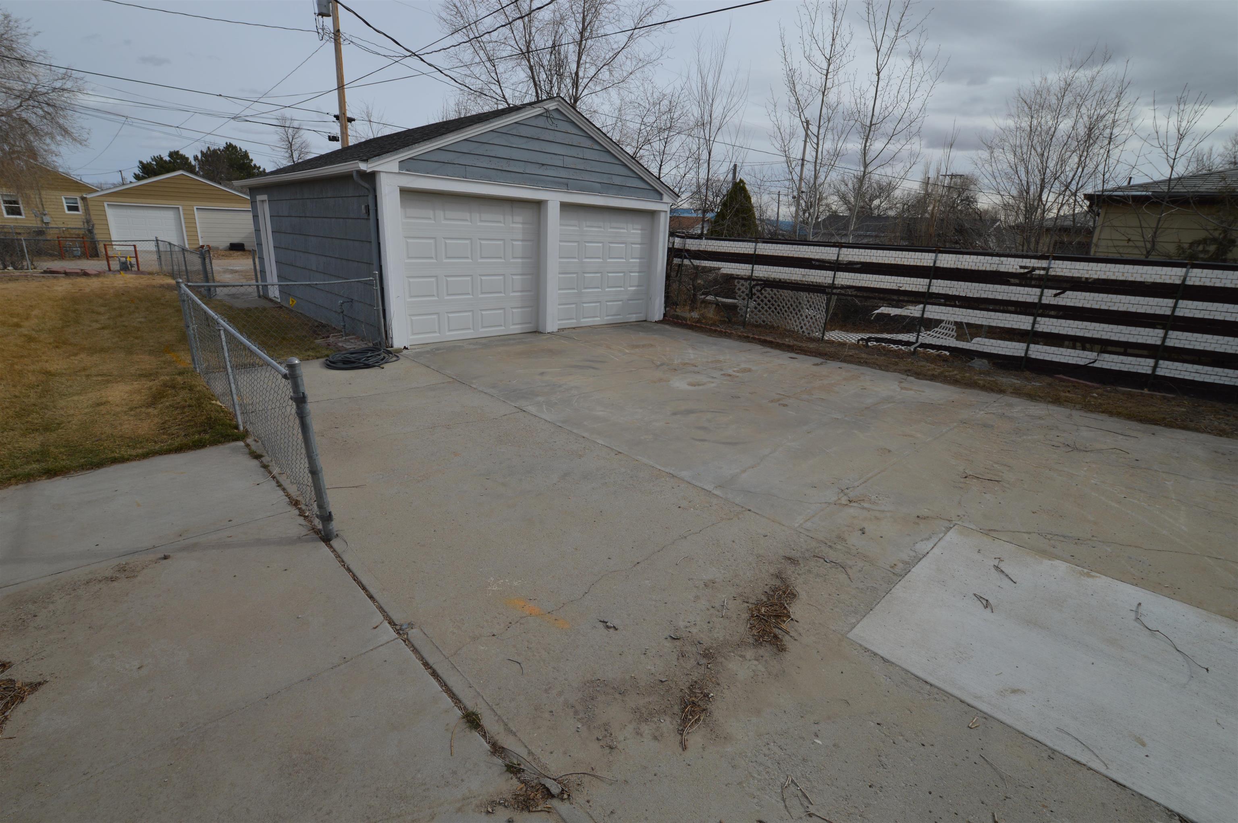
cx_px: 619
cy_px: 412
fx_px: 515
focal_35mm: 15
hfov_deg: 100.4
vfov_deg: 77.2
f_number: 9
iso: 100
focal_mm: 10
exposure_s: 1/320
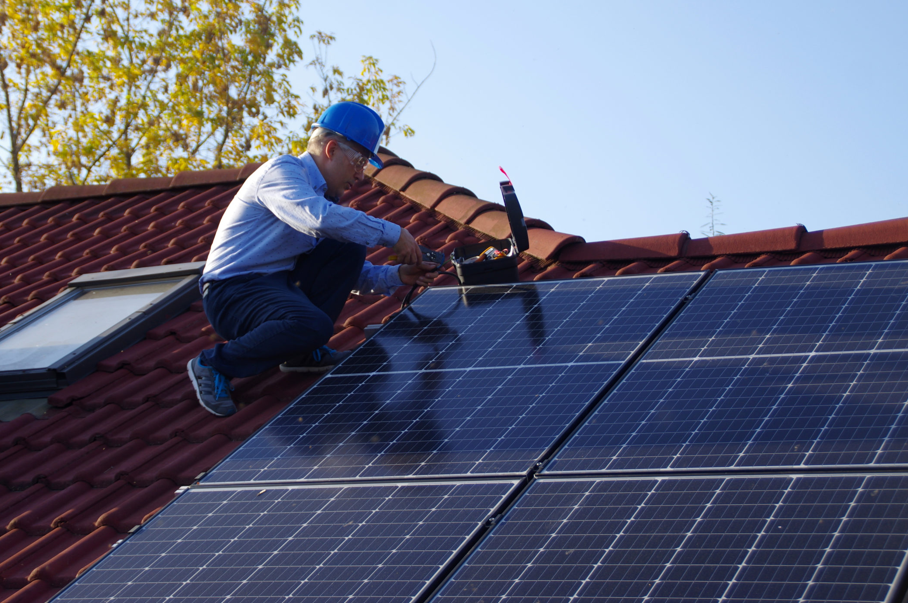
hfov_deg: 23.1
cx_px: 359
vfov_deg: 15.5
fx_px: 2218
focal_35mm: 88
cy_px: 240
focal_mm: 48
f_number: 4.5
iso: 100
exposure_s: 1/250
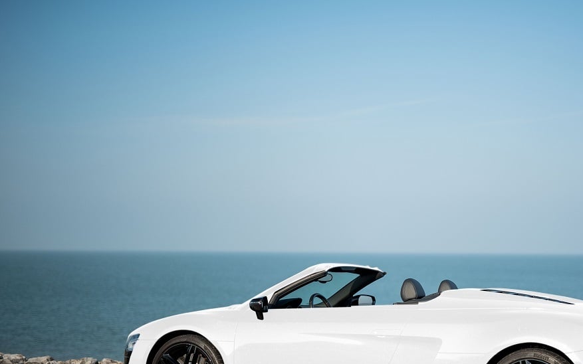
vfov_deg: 18.6
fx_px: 1112
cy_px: 234
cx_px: 368
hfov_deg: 29.2
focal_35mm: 70
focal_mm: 50
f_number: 1.4
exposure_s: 1/2500
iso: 100
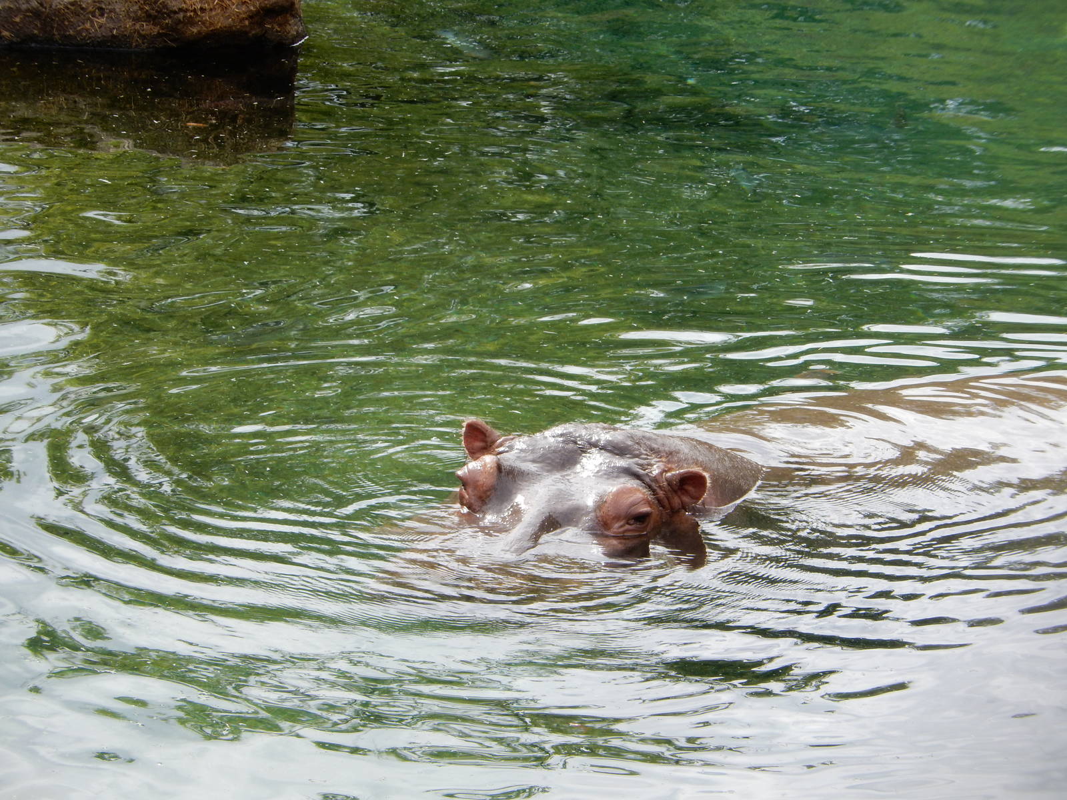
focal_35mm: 215
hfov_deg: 9.2
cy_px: 400
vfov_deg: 6.9
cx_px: 534
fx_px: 6627
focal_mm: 38.6
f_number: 5.8
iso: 125
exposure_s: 1/200
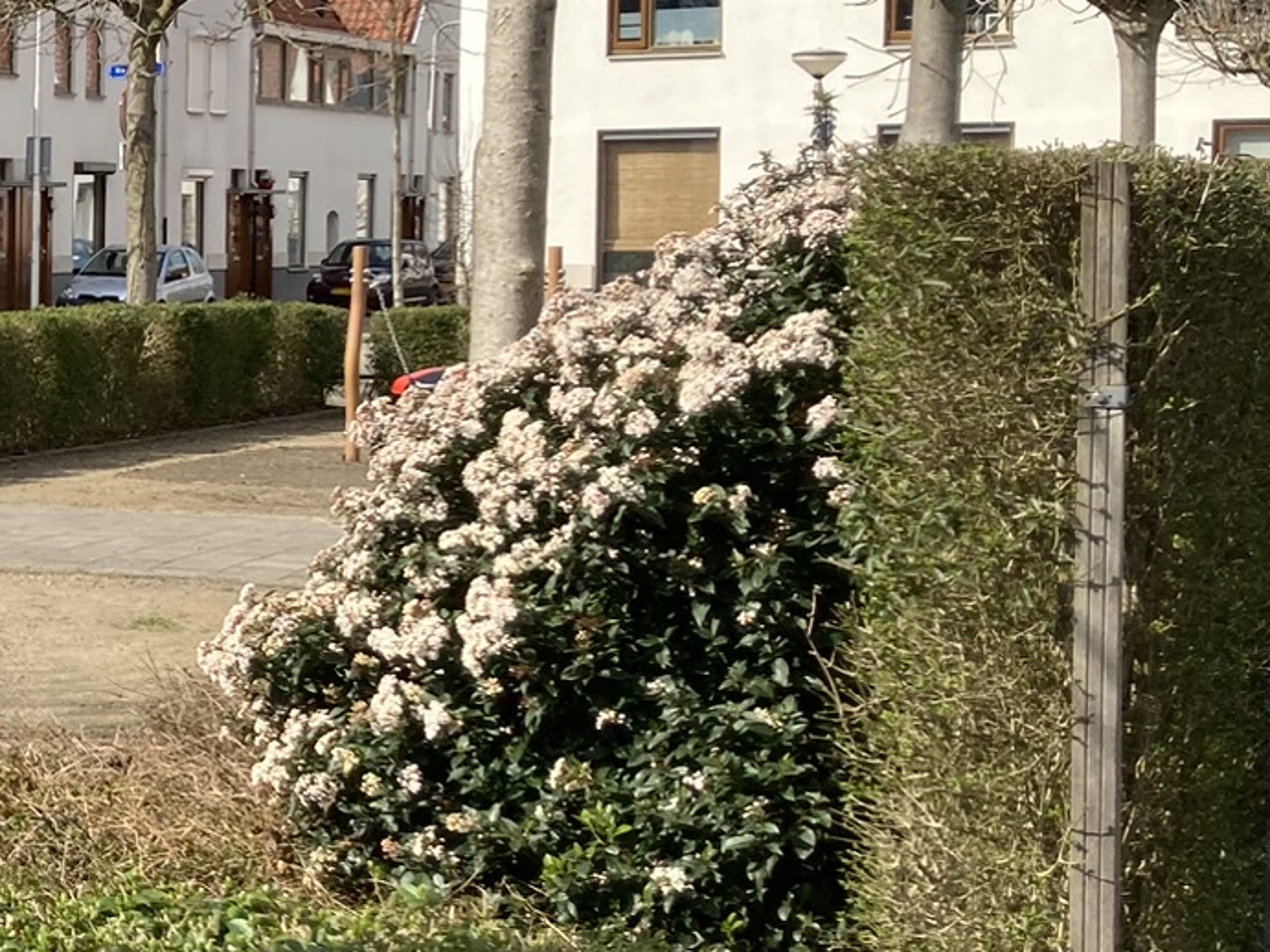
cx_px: -608
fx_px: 3045
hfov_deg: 20.4
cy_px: 428
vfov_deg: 17.8
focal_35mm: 83
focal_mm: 3.99
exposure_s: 1/2114
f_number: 1.8
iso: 20
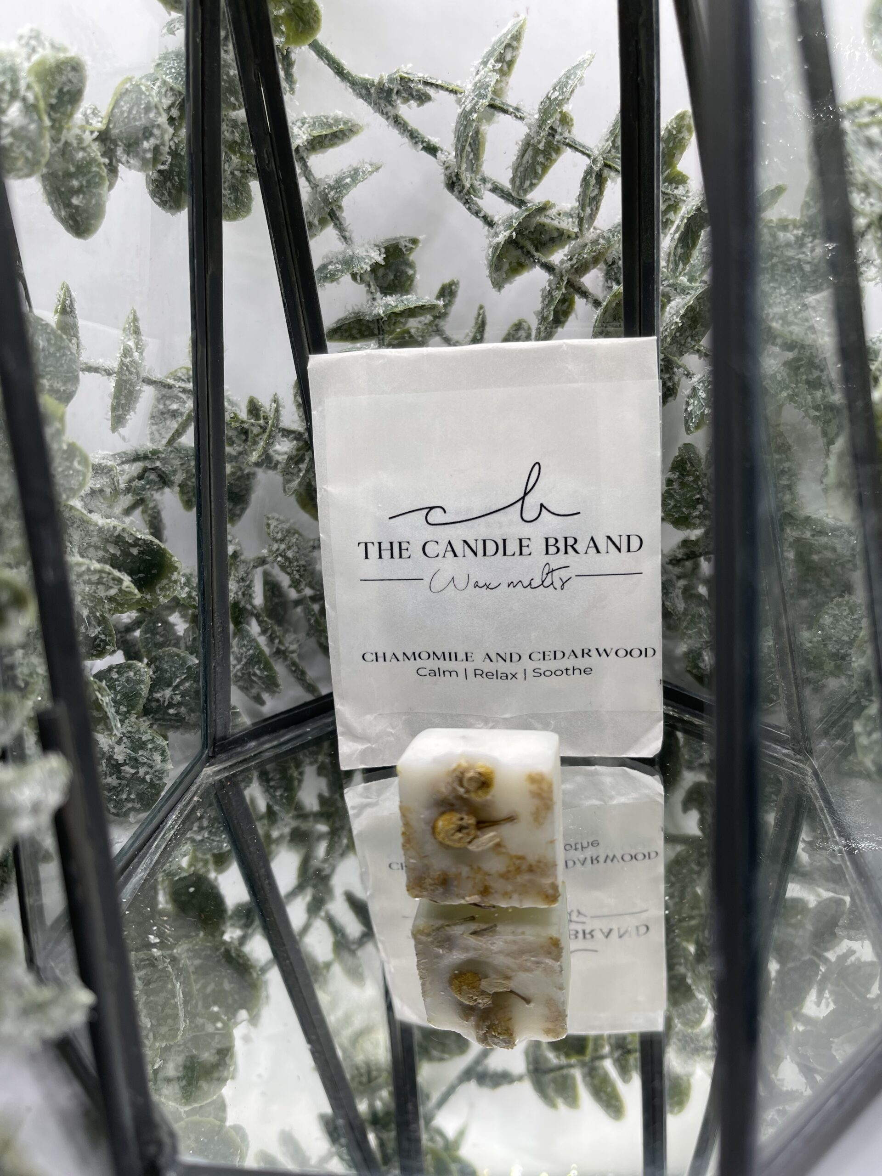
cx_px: 441
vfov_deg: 67.3
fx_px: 883
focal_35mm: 26
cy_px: 588
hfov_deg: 53.1
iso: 40
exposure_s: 1/121
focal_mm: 5.1
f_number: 1.6
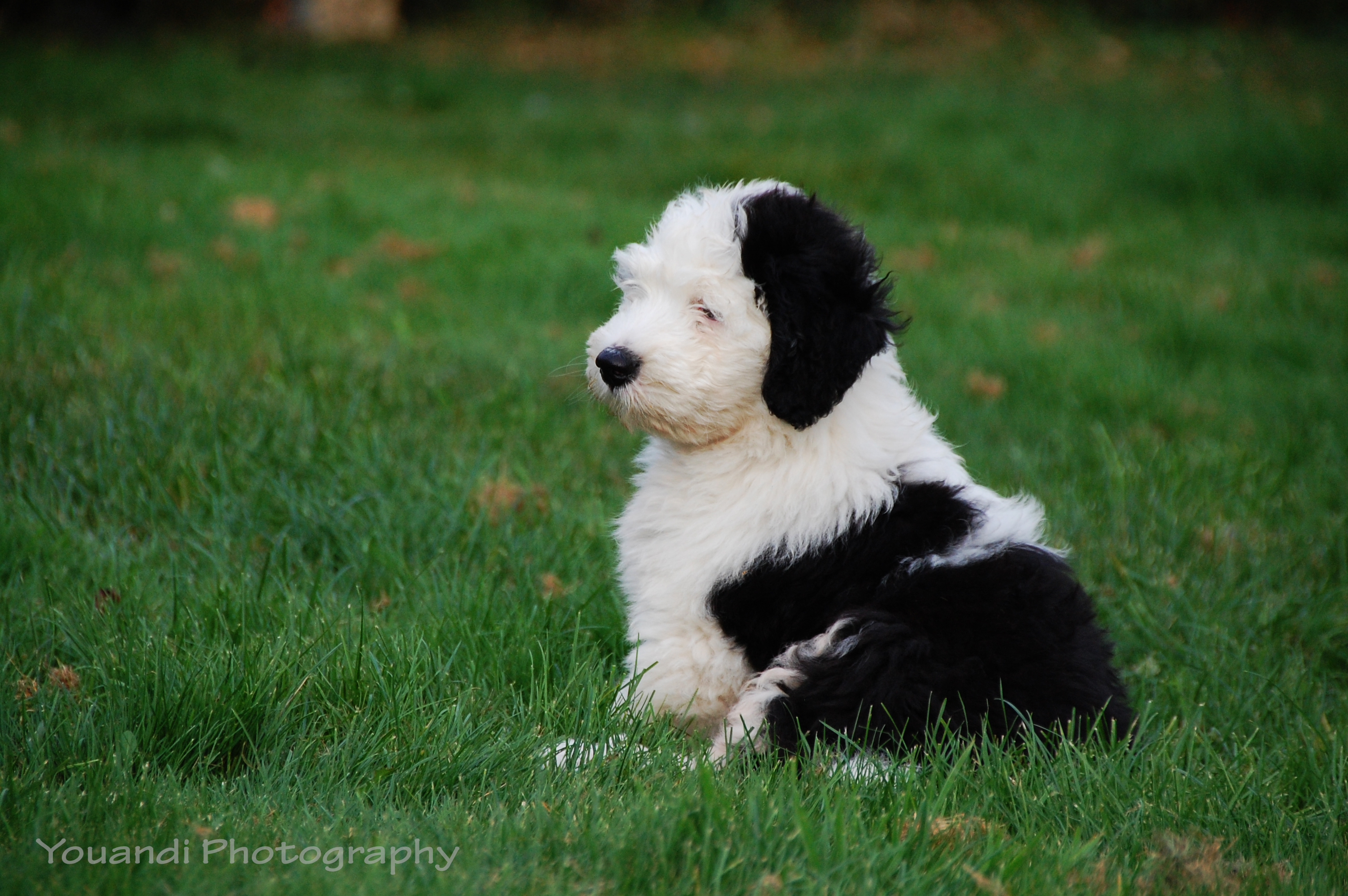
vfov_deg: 4.6
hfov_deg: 6.9
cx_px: 674
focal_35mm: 300
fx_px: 11223
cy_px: 448
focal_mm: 200
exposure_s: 1/500
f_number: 5.6
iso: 720
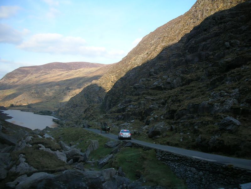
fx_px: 254
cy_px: 94
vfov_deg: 40.7
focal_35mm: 35
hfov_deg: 52.6
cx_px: 126
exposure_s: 1/225
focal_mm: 5.8
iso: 50
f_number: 3
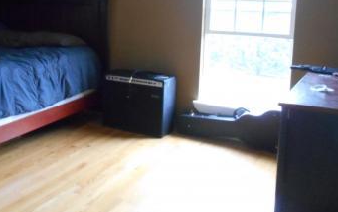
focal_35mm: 47
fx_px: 433
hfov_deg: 40.6
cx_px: 60
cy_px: 62
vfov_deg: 27.2
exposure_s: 1/25
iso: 800
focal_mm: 4.7
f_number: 3.4
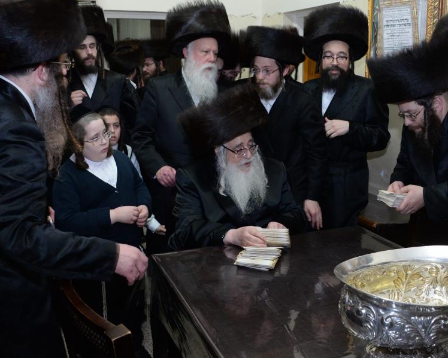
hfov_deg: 50.2
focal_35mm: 36
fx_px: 477
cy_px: 171
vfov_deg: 41.1
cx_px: 243
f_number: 5.6
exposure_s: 1/60
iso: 1600
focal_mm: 28
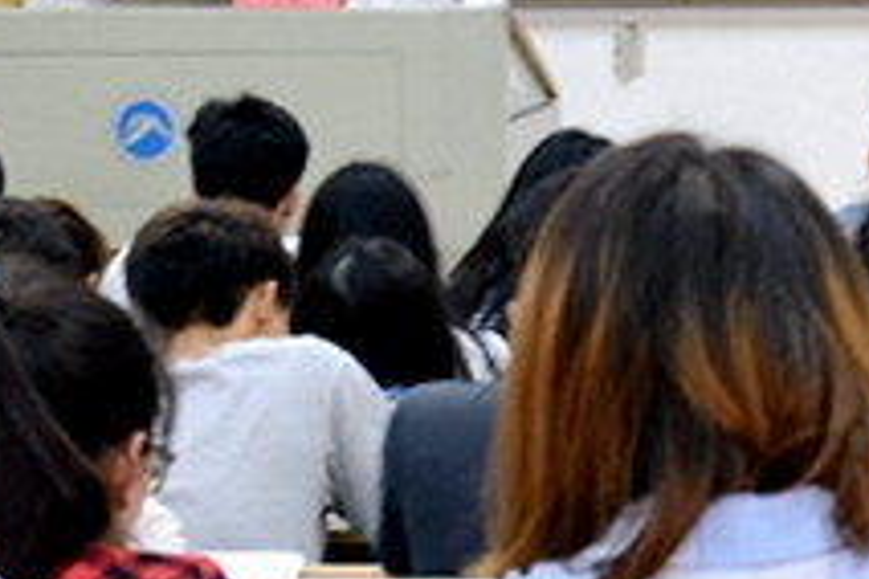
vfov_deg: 7.1
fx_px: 4683
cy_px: 208
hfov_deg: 10.5
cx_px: 775
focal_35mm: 194
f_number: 5.3
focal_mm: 46
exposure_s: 1/8
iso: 400
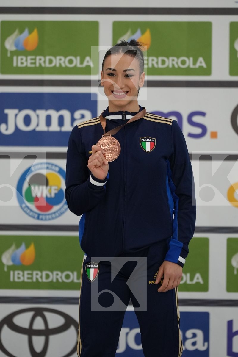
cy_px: 178
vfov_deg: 6.9
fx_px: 2975
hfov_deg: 4.6
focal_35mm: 300
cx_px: 119
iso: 1600
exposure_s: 1/500
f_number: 2.8
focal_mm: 200
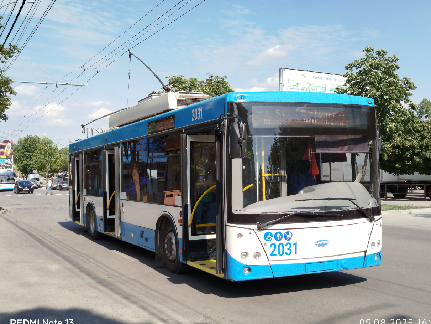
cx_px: 226
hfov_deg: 42.9
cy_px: 167
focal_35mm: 44
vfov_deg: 32.9
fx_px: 548
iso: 50
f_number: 1.7
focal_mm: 5.31
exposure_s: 1/574
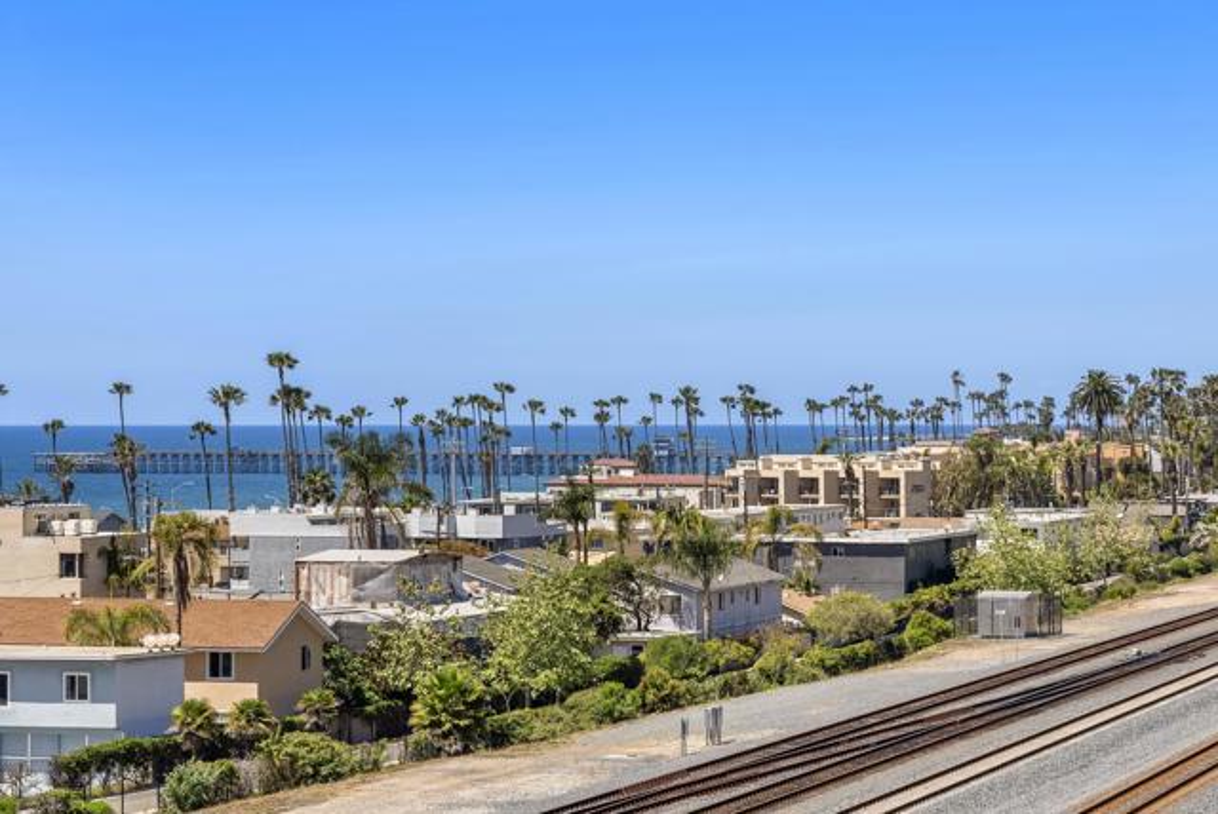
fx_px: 3556
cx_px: 609
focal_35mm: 105
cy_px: 407
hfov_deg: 19.4
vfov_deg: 13.1
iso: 500
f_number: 7.1
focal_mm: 105
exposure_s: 1/1000
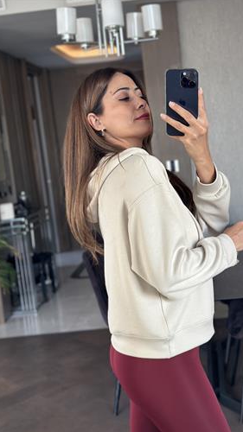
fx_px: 608
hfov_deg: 22.5
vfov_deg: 39.2
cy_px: 216
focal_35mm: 53
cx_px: 160
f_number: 1.78
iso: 125
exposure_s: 1/84
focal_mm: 6.86
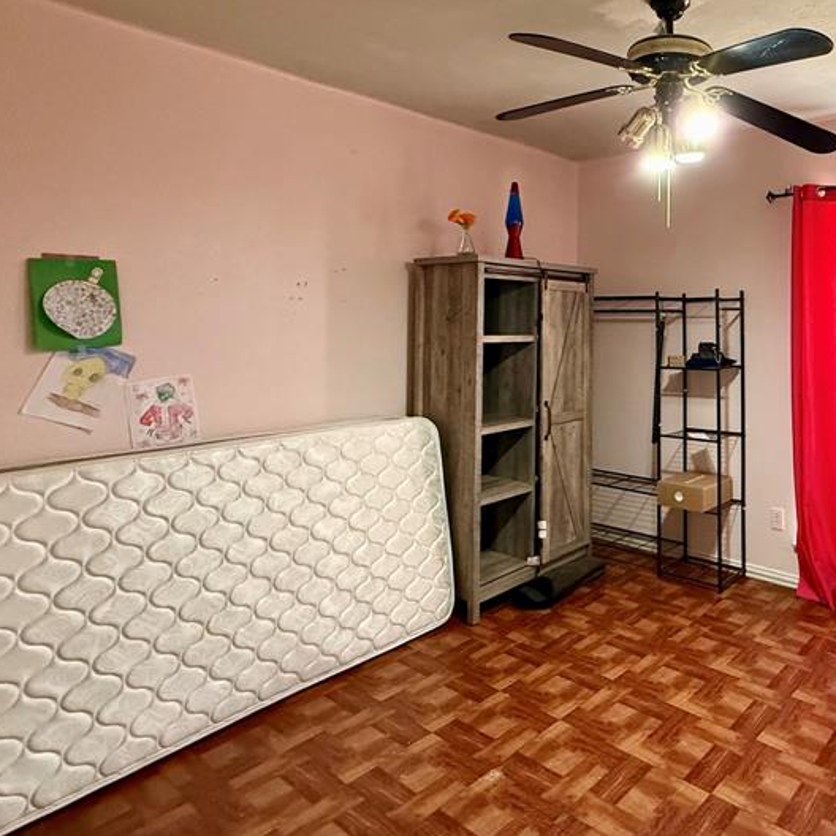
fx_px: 656
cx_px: 651
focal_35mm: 24
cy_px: 323
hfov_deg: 60.6
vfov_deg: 64.3
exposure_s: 1/60
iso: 1000
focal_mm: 2.22
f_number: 2.2
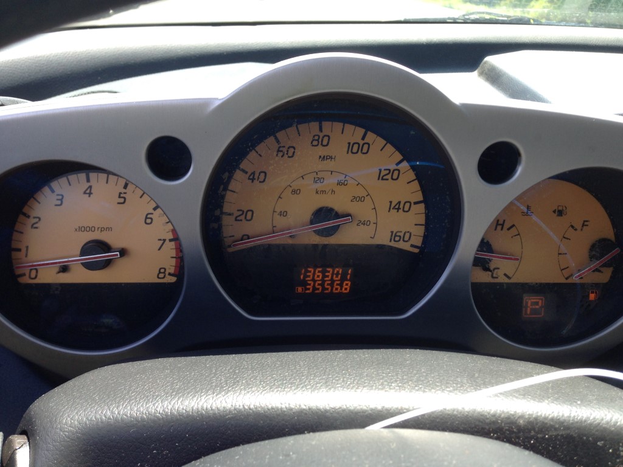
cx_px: 312
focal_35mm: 33
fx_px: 594
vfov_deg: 42.9
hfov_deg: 55.4
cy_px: 234
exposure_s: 1/153
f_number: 2.4
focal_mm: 4.12
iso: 50
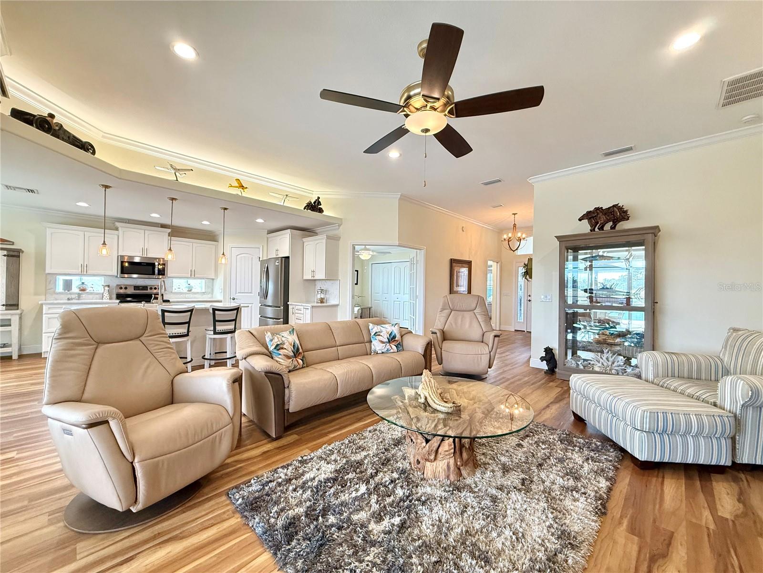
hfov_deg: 102.1
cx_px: 382
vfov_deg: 85.7
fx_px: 309
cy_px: 286
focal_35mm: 14
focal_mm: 2.22
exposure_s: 1/120
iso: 500
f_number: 2.2
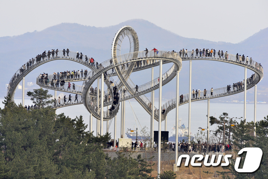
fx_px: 4841
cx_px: 134
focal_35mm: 650
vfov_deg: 2.1
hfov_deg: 3.2
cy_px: 90
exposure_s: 1/200
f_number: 6.3
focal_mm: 650
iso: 500
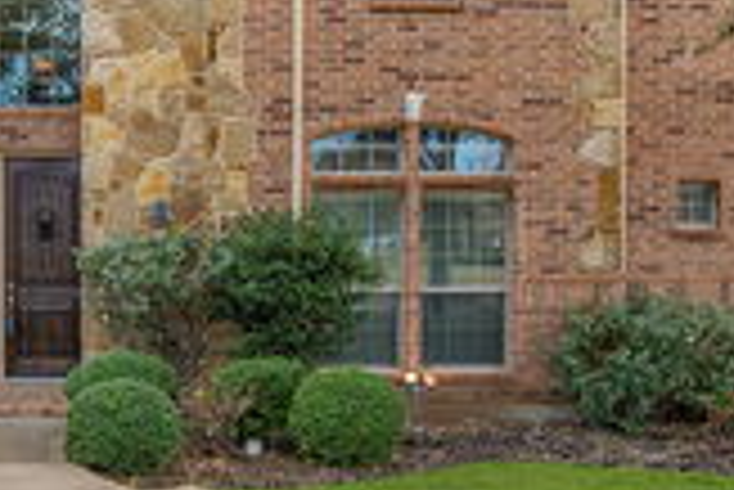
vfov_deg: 28.7
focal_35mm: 47
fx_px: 959
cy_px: 258
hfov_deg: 40.1
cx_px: 140
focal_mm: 10
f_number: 5.6
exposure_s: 1/500
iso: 100
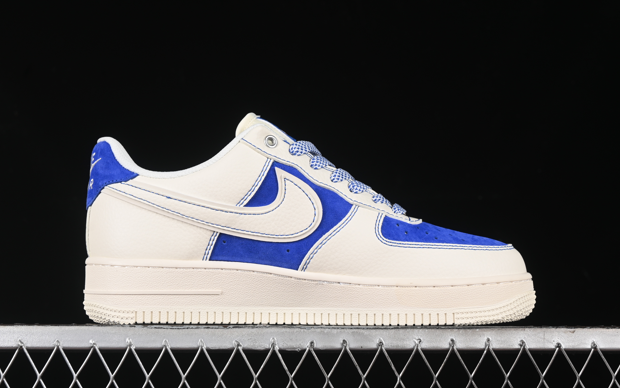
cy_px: 194
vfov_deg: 16.5
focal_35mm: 79
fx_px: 1335
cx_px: 311
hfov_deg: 26.1
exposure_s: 1/80
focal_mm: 50
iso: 160
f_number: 8
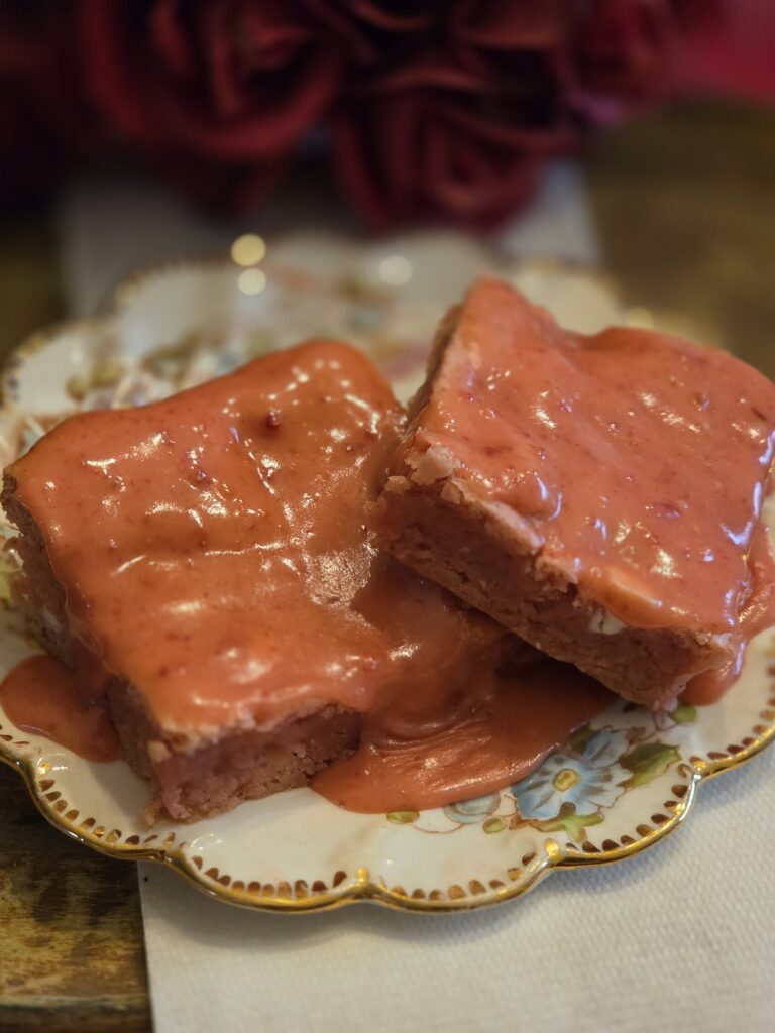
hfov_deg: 21.3
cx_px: 388
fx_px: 2060
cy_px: 516
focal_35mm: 69
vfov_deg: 28.2
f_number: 2.4
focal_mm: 7
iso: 250
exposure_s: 1/40
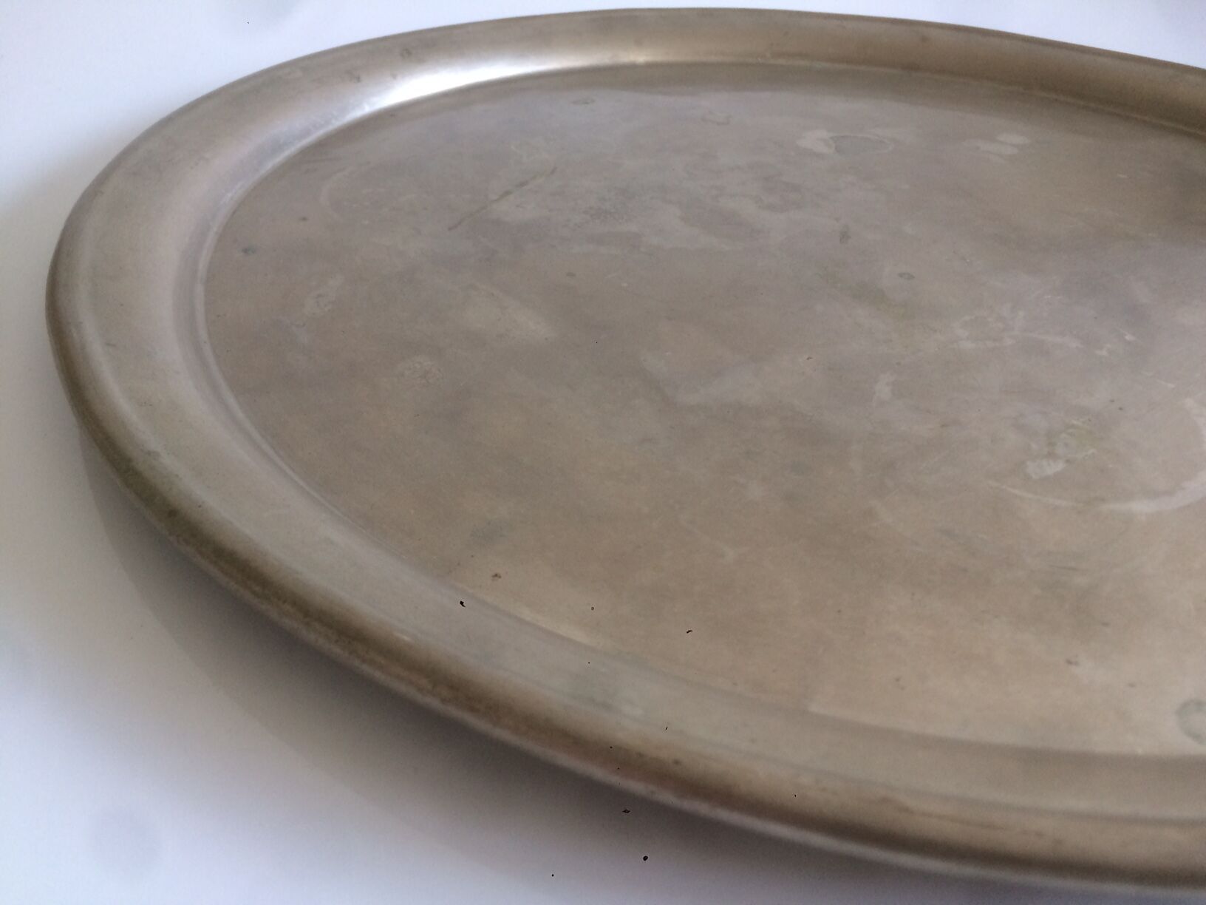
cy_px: 452
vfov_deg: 48.2
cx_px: 603
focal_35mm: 29
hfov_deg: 61.7
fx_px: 1010
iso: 100
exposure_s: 1/33
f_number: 2.2
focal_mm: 4.15
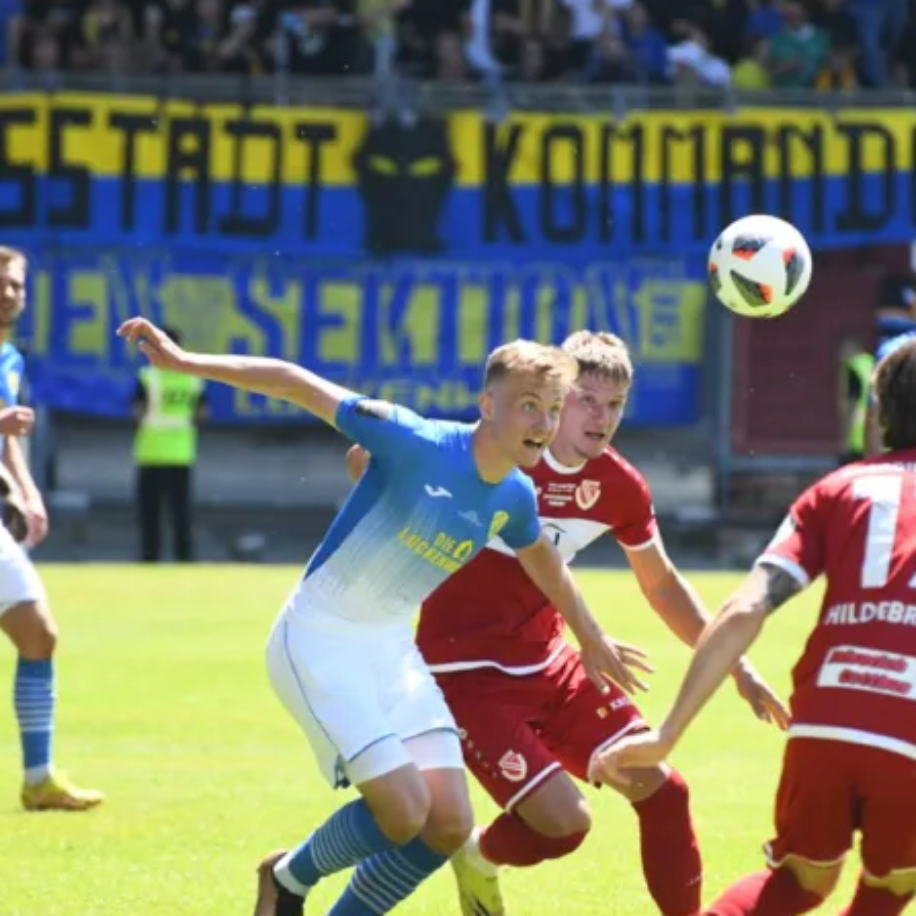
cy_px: 463
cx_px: 592
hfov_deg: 3.3
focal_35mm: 525
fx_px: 15717
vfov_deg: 3.3
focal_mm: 270
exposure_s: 1/2000
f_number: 5.6
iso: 1800
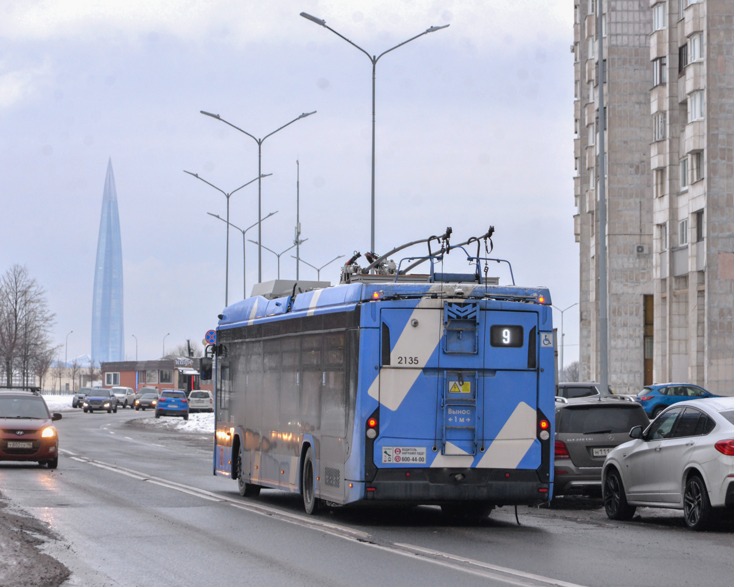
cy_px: 292
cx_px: 407
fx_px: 2520
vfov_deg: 13.3
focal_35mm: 116
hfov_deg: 16.6
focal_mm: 102
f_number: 5.6
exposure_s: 1/320
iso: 1250
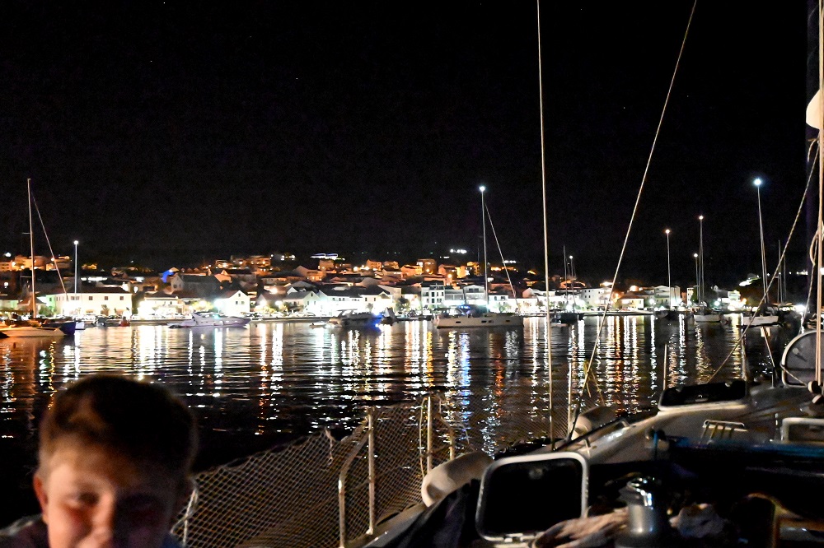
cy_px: 274
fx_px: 824
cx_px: 412
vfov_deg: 36.8
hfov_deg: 53.1
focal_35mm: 36
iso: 51200
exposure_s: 1/10
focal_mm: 24
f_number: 4
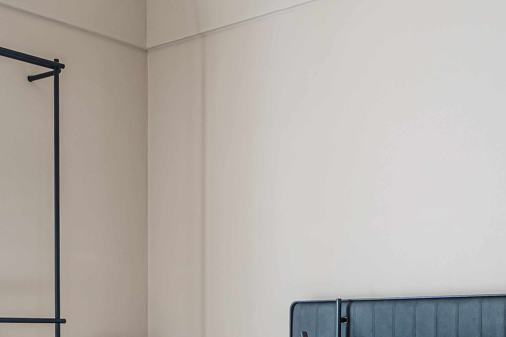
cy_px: 376
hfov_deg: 30.9
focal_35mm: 64
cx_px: 378
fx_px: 899
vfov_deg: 20.2
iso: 100
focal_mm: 24
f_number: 7.1
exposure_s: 1/13
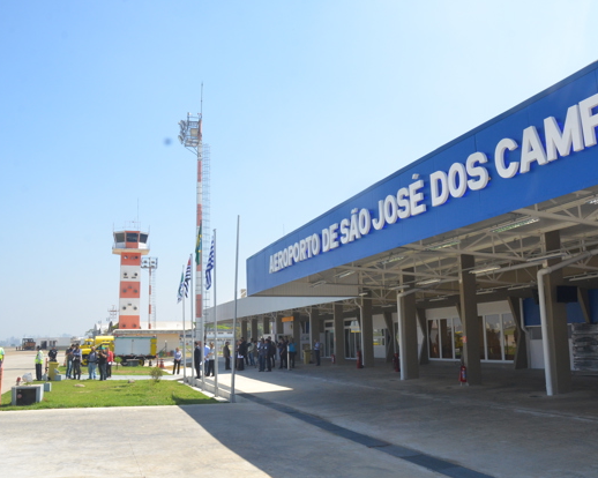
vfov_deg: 47.1
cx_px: 353
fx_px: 548
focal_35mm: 31
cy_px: 237
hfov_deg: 56.8
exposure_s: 1/500
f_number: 11
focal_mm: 18
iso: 800
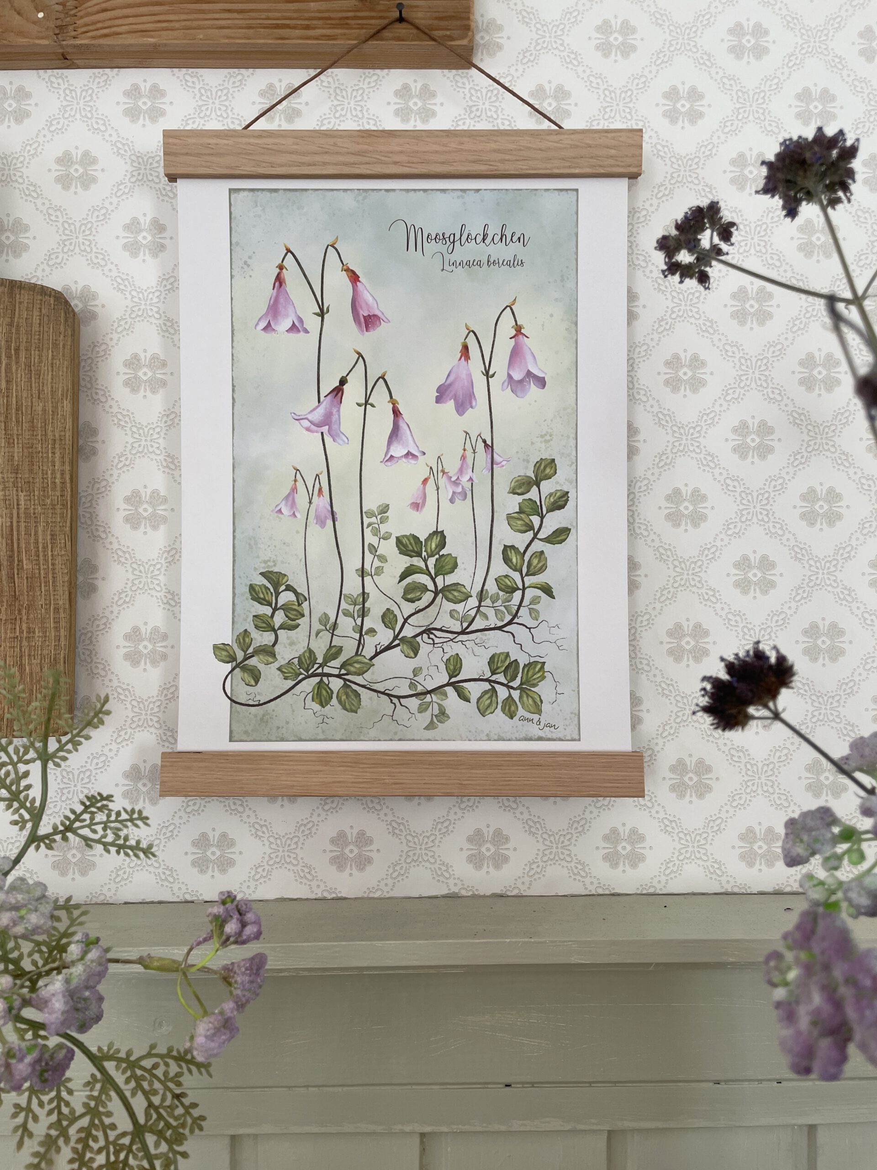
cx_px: 438
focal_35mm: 26
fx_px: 878
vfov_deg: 67.3
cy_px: 585
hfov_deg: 53.1
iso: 64
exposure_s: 1/121
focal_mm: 4.2
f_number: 1.6
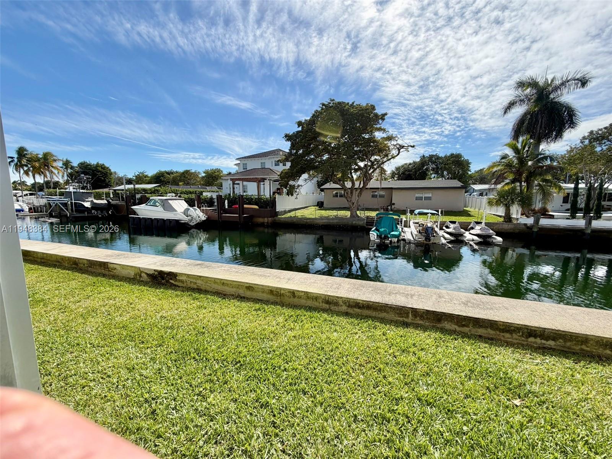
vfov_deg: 85.7
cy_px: 230
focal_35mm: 14
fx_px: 248
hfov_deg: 102.1
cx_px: 306
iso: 20
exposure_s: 1/1105
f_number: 2.2
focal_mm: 2.22
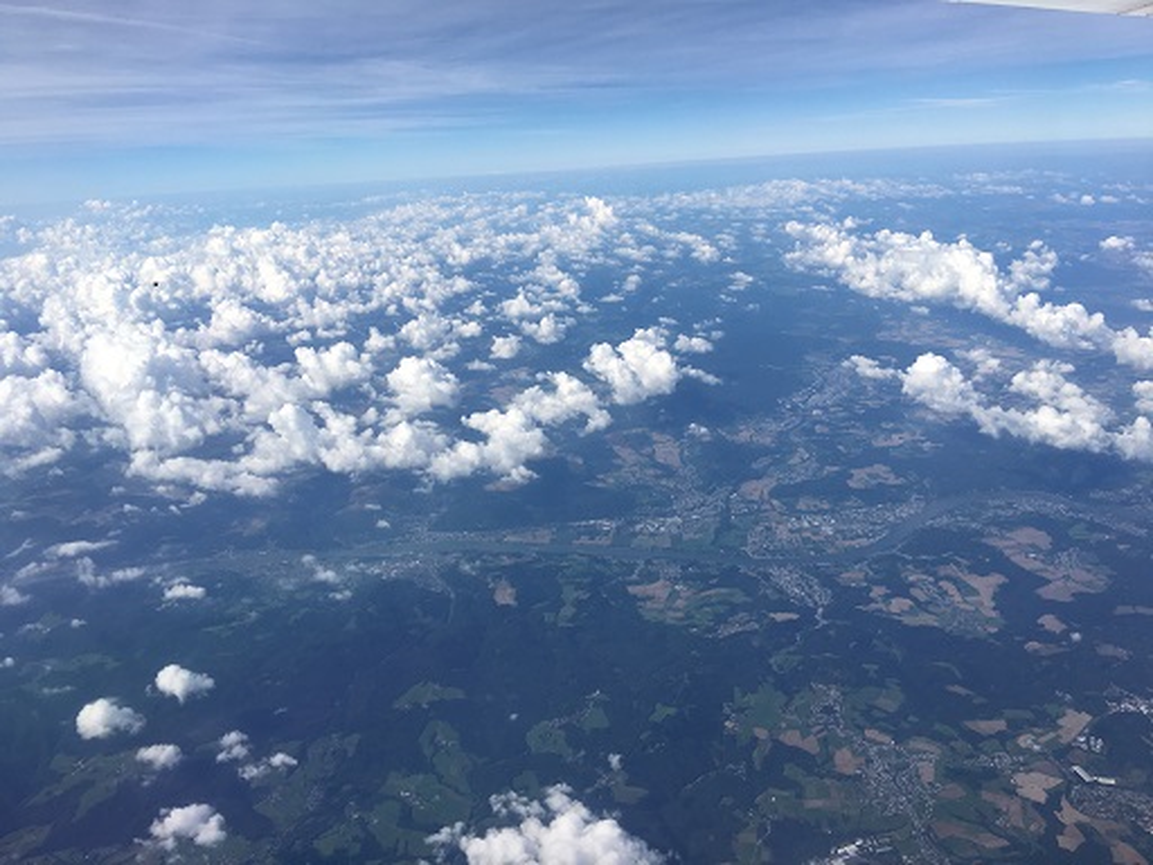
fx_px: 966
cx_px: 576
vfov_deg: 48.2
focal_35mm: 29
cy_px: 432
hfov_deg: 61.7
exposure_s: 1/2198
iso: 25
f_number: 2.2
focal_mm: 4.15
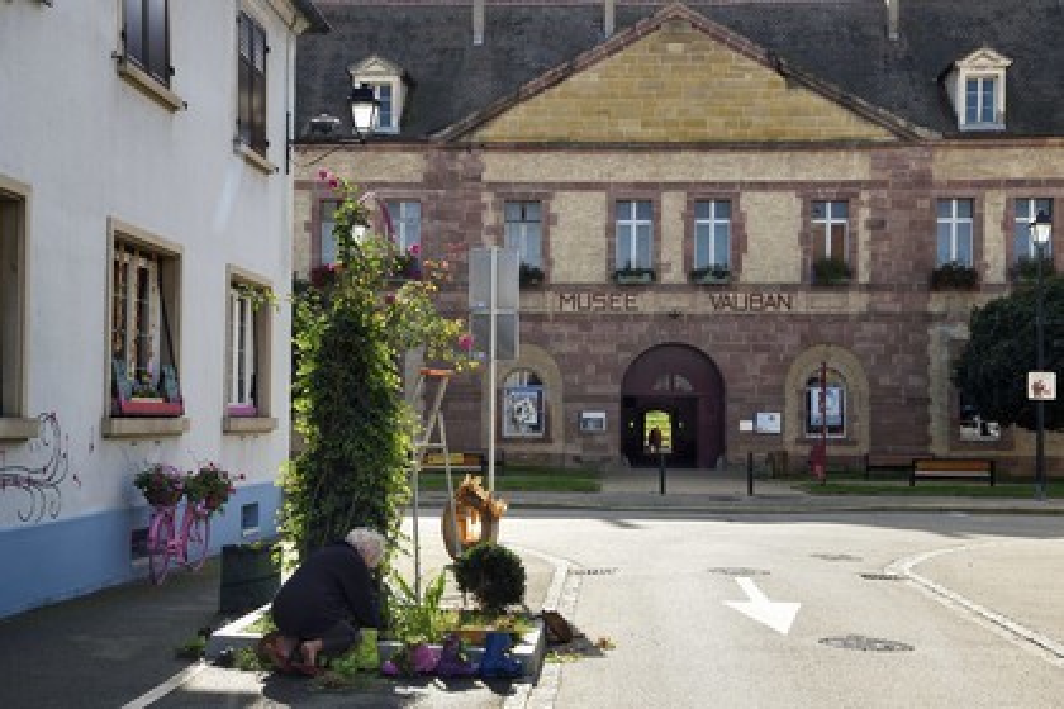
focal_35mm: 48
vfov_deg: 28.1
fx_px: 1419
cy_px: 354
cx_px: 532
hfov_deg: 41.1
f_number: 10
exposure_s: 1/250
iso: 200
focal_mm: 48
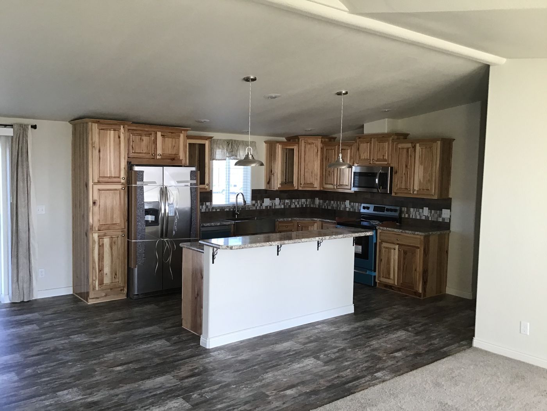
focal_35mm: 31
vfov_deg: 45.4
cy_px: 206
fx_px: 490
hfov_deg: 58.4
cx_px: 274
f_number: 2.4
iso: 25
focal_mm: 3.3
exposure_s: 1/30
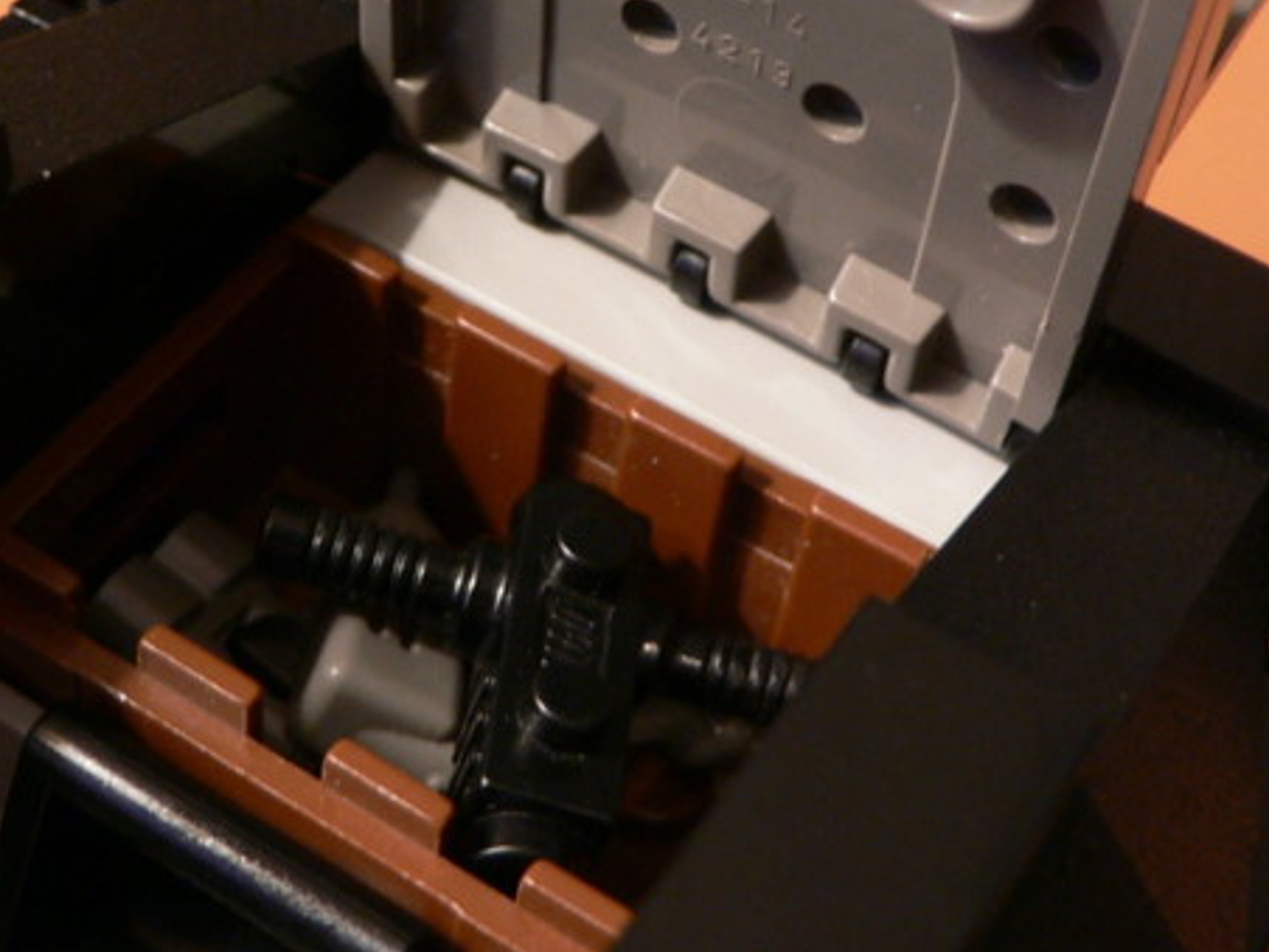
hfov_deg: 31.1
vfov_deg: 23.6
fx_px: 2273
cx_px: 477
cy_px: 517
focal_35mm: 62
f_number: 2.8
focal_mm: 4.6
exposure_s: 1/4
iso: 100
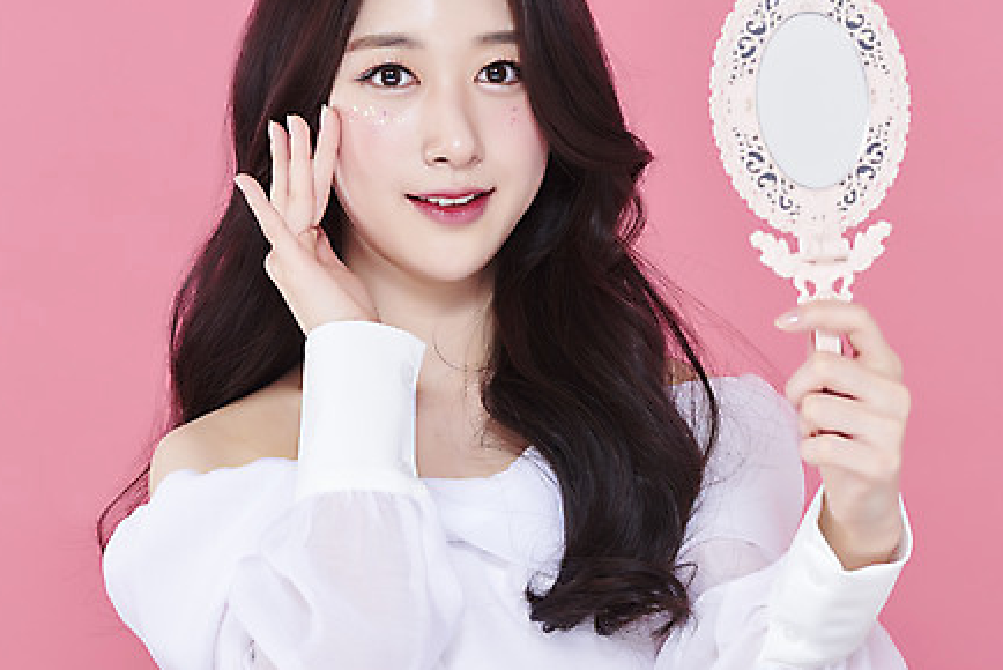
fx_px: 4042
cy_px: 233
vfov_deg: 9.5
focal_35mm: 145
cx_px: 565
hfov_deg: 14.1
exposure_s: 1/125
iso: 64
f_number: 11
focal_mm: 105
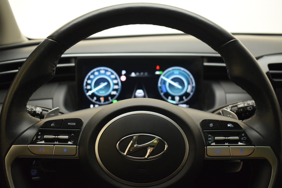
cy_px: 94
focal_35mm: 37
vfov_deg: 35.9
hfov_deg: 51.9
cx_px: 139
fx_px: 290
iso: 2500
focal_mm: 24
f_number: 4
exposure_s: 1/125
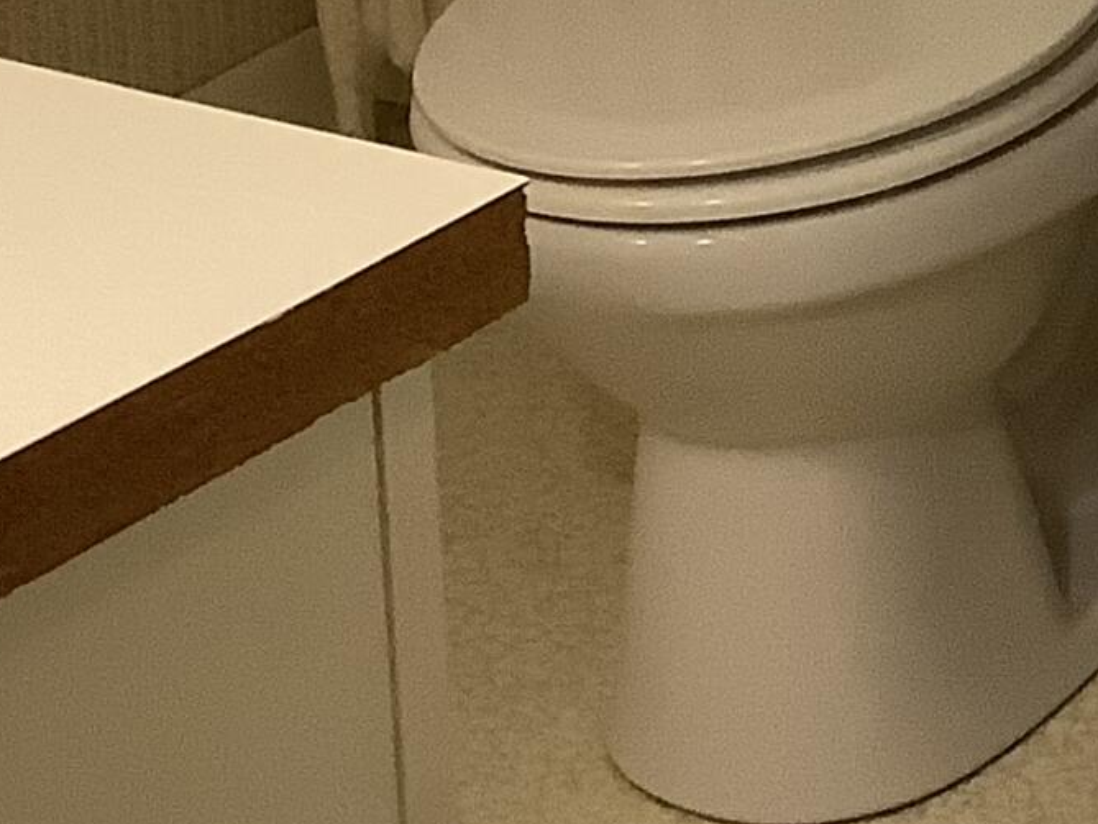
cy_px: -850
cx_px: 1492
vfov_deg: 9.9
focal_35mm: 139
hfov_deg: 13.6
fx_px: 4410
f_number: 2.4
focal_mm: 3.3
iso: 200
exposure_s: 1/60
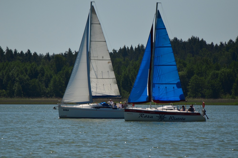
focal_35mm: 450
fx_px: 2968
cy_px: 79
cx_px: 119
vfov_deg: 3.0
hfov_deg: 4.6
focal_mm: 300
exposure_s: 1/8000
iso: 500
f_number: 5.6
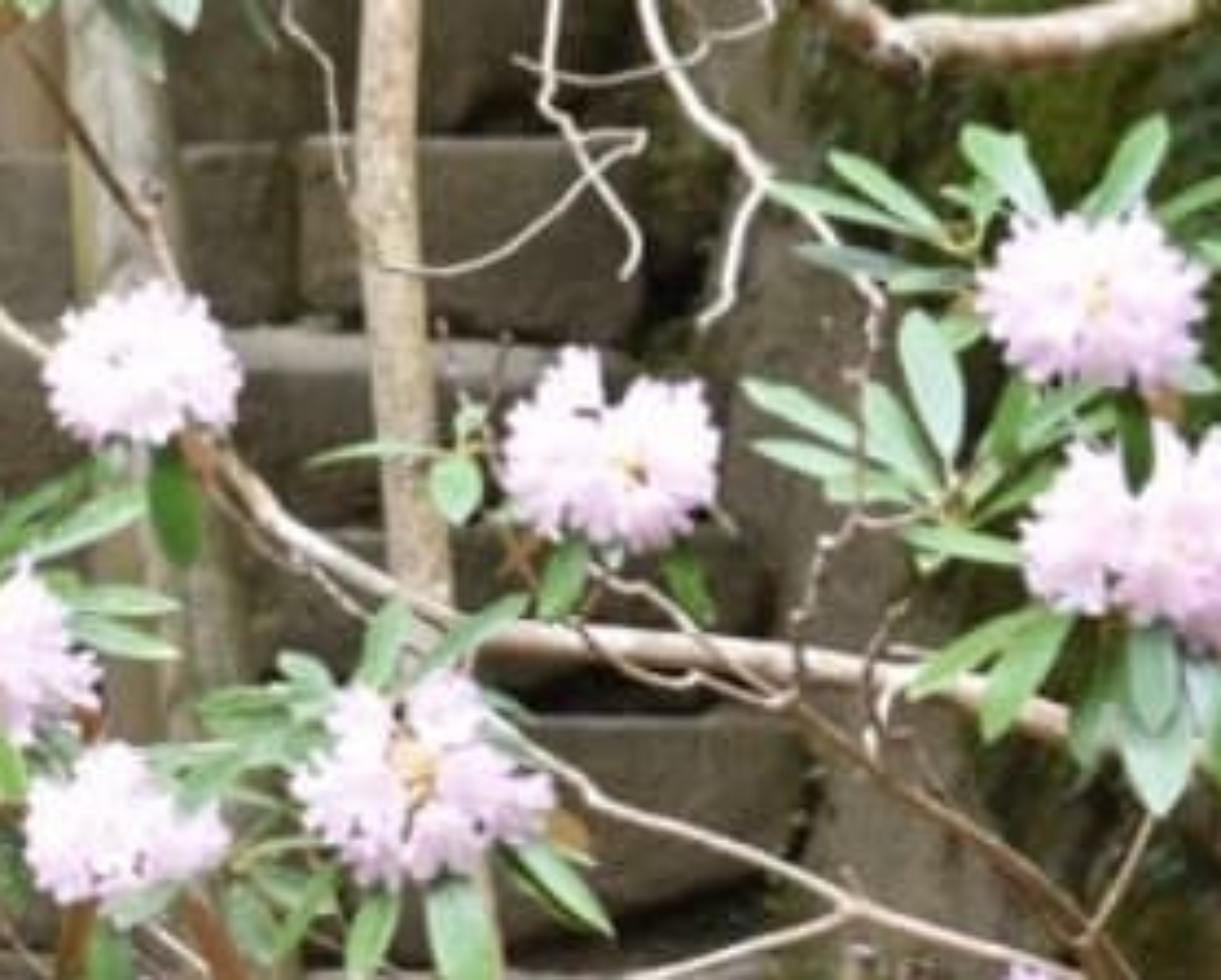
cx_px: -1010
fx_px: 21741
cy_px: -174
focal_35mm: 601
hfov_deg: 3.2
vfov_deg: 2.6
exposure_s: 1/200
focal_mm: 165
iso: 1000
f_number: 6.3
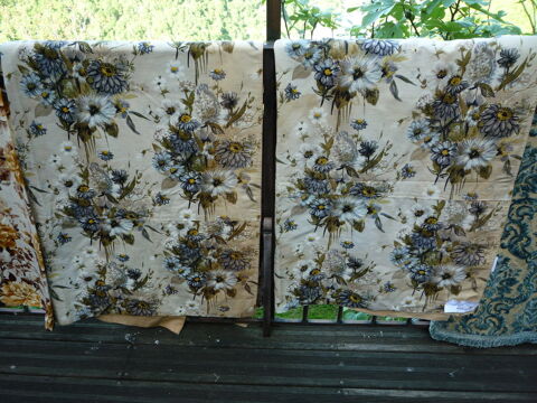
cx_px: 268
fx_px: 465
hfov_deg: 60.0
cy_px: 202
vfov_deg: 46.8
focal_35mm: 30
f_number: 3.3
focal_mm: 5.2
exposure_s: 1/50
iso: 100
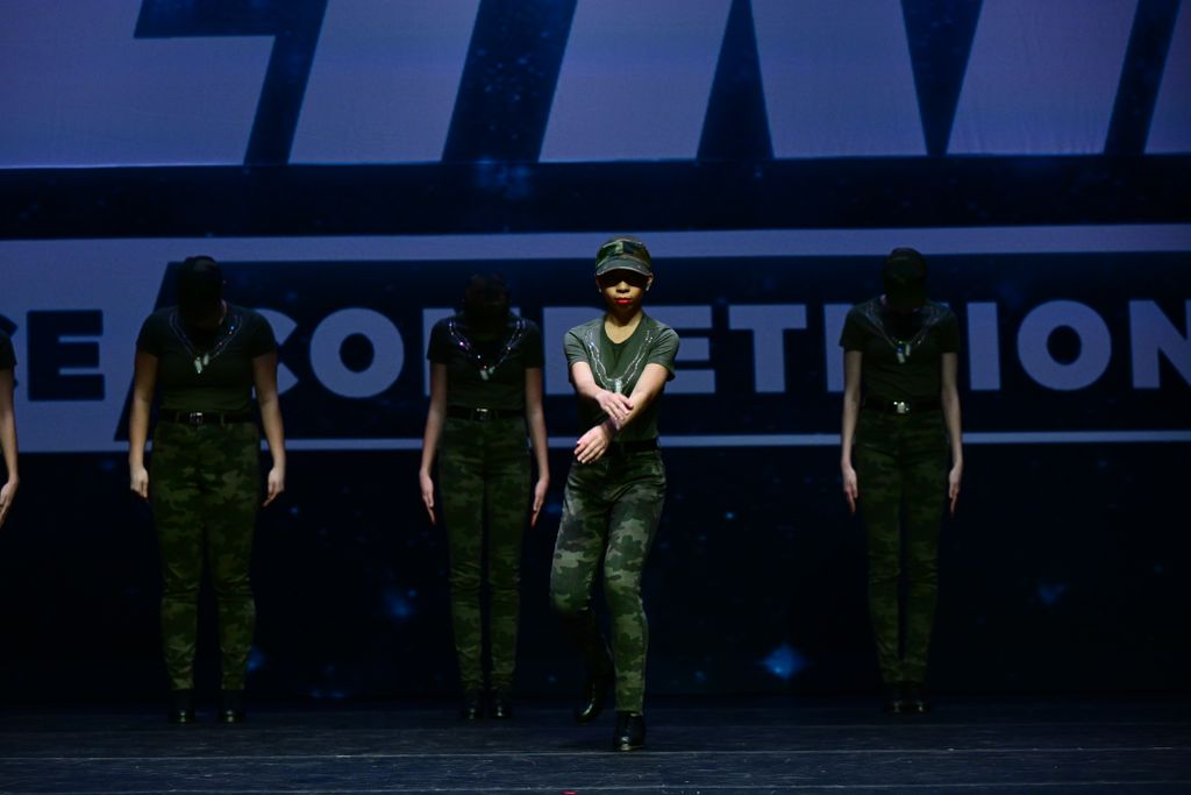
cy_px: 398
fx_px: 3375
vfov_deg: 13.4
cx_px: 596
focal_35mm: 102
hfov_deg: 20.0
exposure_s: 1/1000
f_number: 3.5
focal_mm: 102
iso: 3200
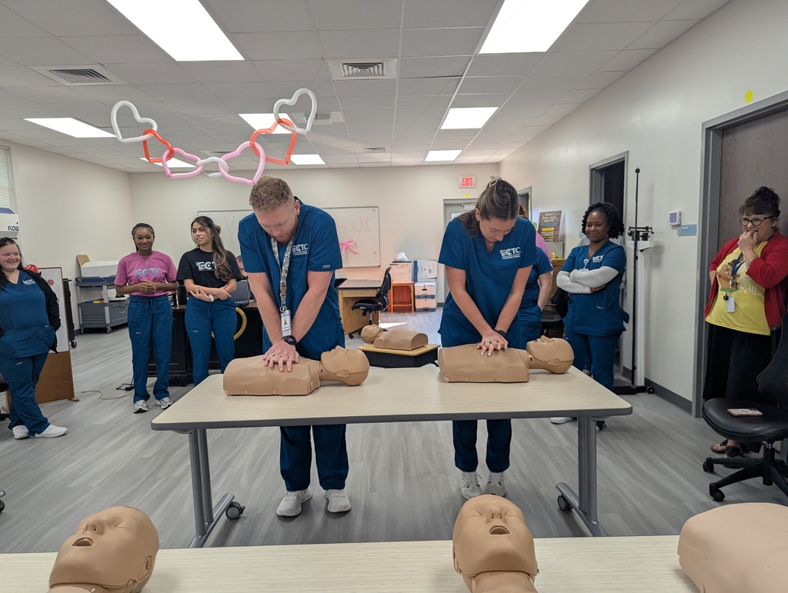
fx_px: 547
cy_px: 296
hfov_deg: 71.5
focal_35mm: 24
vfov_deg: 56.9
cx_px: 394
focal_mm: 6.81
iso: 102
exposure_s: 1/120
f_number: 1.85
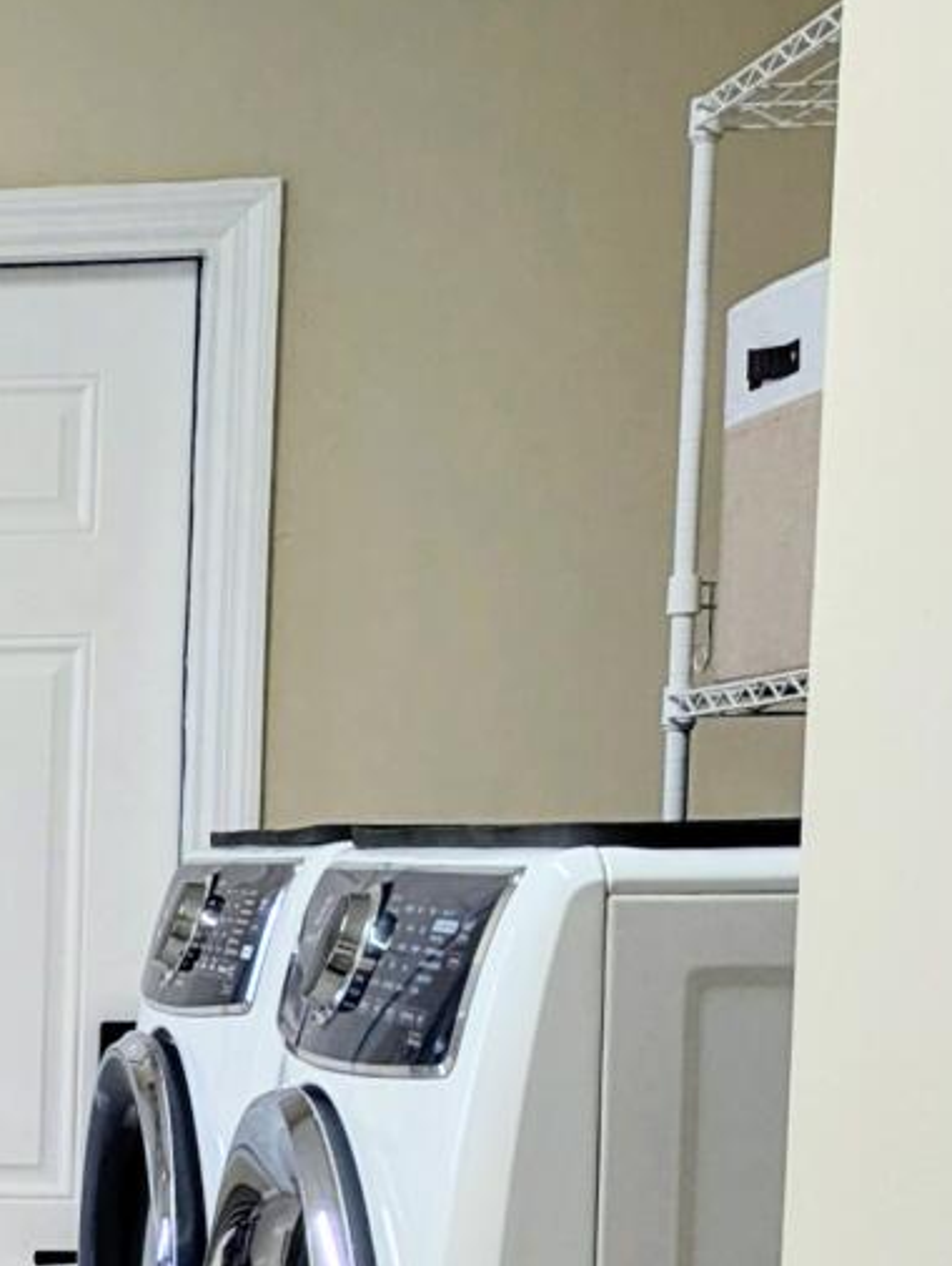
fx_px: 3476
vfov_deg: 20.1
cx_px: -903
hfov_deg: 13.5
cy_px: 1211
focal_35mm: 95
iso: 46
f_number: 1.85
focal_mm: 6.81
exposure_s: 1/40
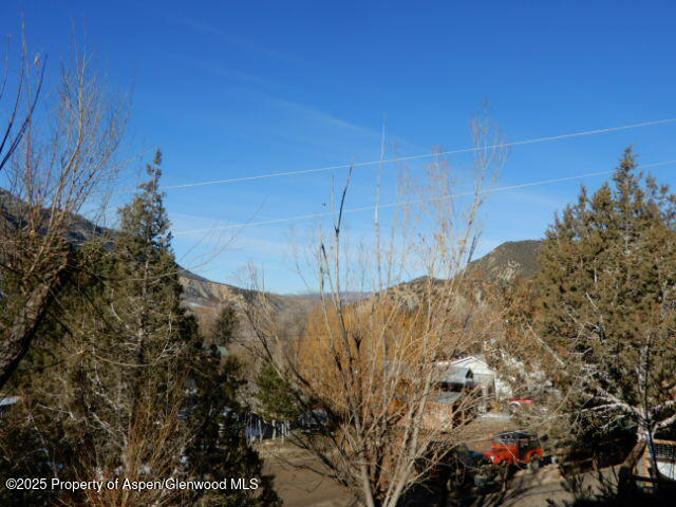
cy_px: 254
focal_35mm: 35
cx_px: 338
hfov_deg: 52.6
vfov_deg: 40.7
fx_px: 683
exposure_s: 1/1000
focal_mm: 6.2
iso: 80
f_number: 4
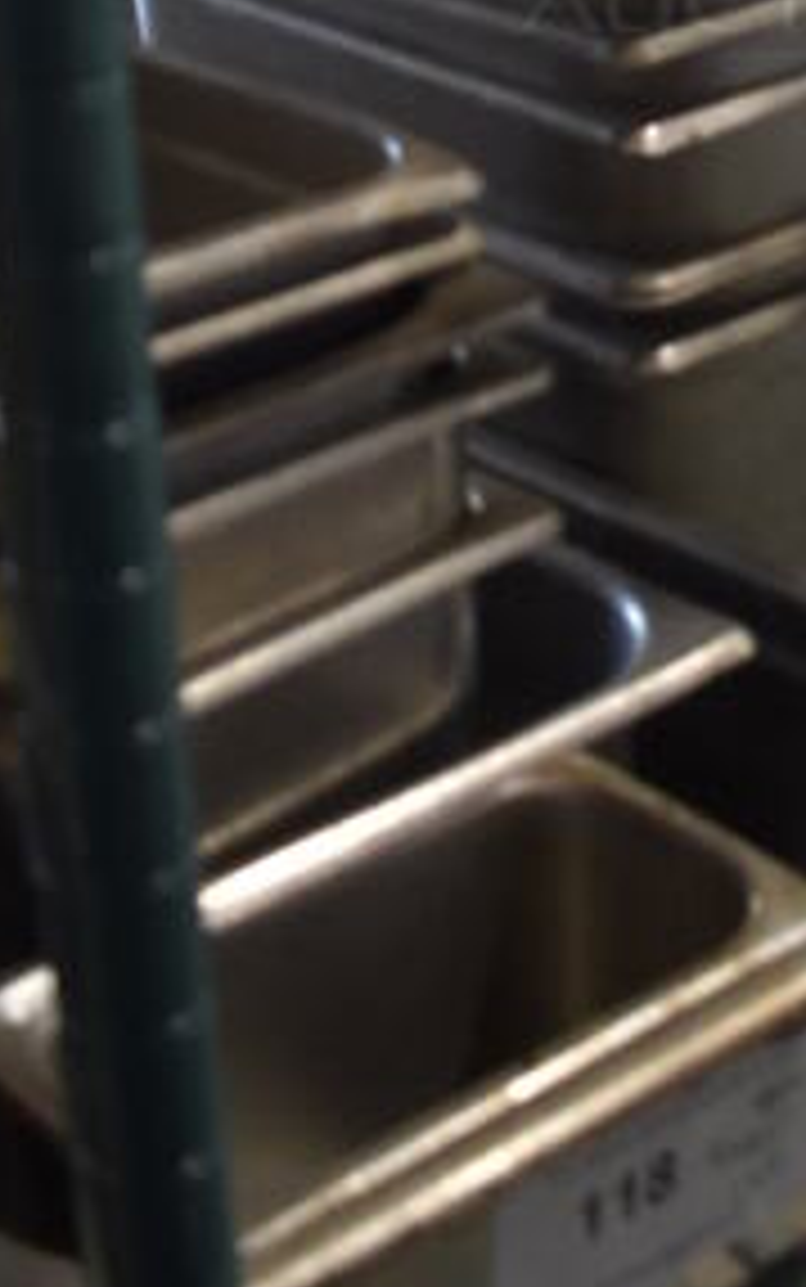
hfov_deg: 14.3
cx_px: 995
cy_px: -187
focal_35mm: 88
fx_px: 3090
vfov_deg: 22.1
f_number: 3.5
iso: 1400
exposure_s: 1/125
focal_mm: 18
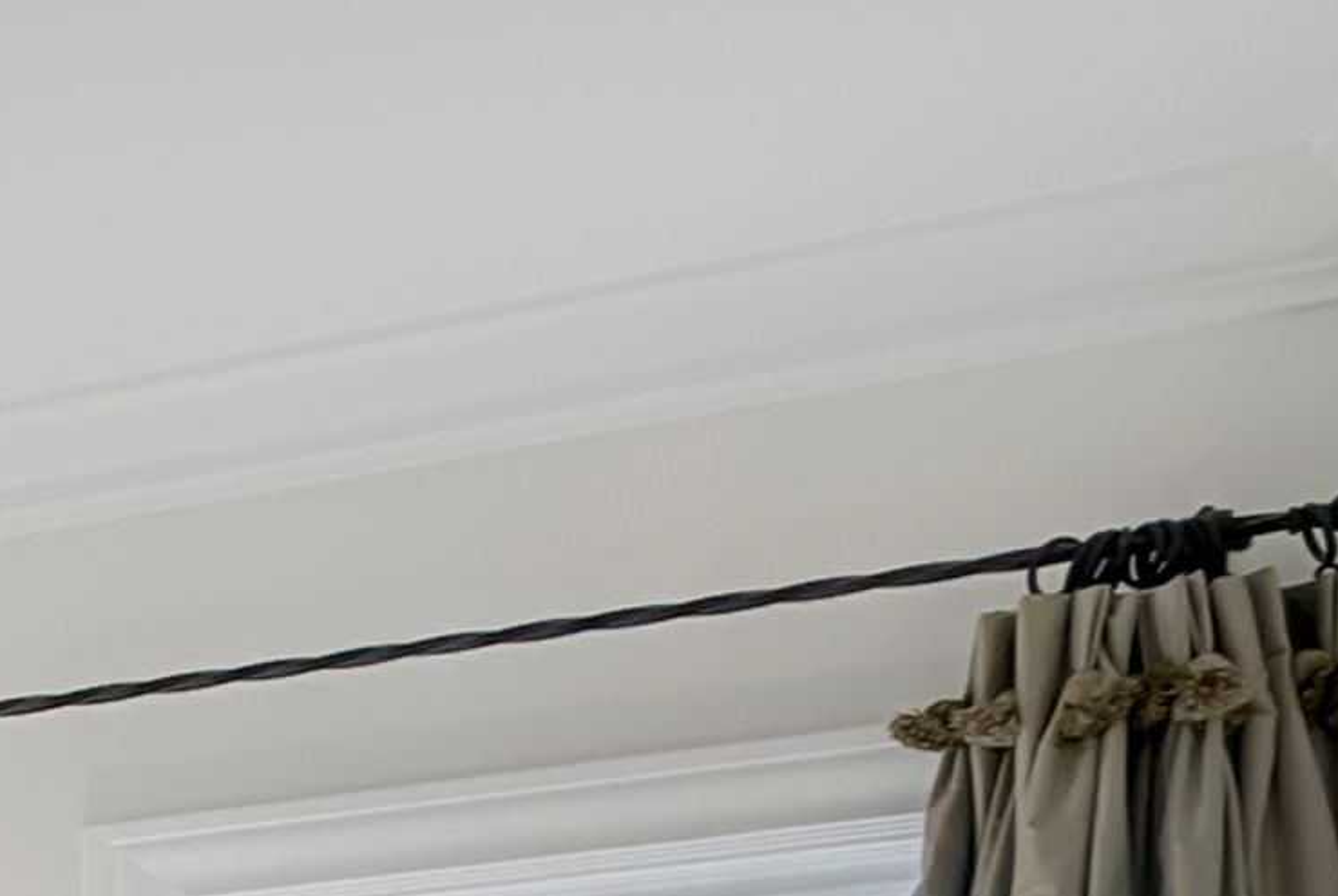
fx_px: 3424
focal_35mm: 92
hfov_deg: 12.2
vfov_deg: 13.2
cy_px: 1717
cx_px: -2486
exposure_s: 1/125
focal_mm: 16
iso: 800
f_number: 8
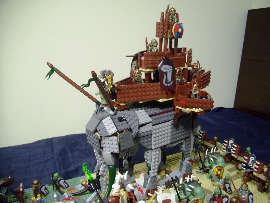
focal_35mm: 32
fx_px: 250
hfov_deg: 56.8
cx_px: 135
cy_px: 102
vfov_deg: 44.2
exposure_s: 1/10
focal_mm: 5.7
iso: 160
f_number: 2.9
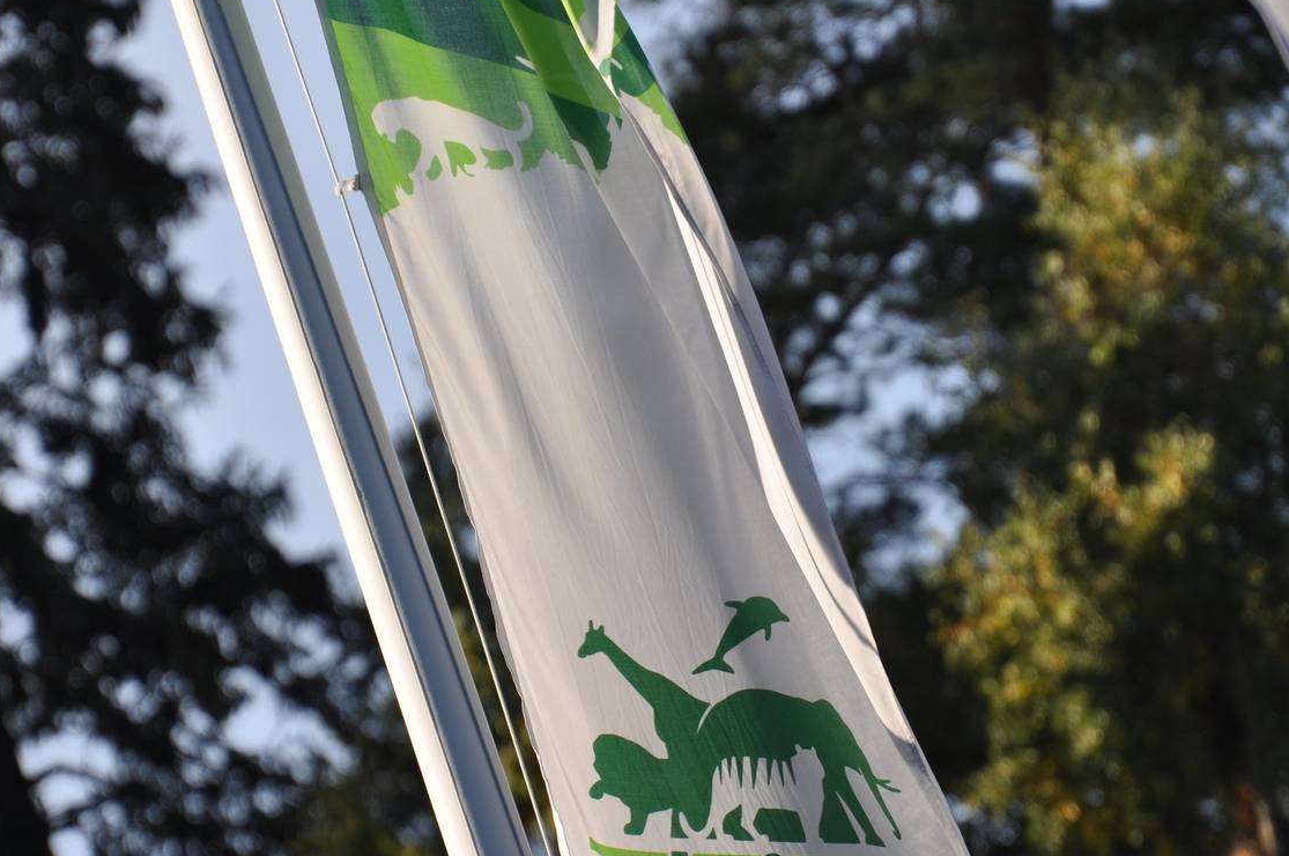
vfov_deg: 2.1
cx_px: 513
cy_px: 584
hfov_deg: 3.2
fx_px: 23097
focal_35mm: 646
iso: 200
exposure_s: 1/500
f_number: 5.6
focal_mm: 300
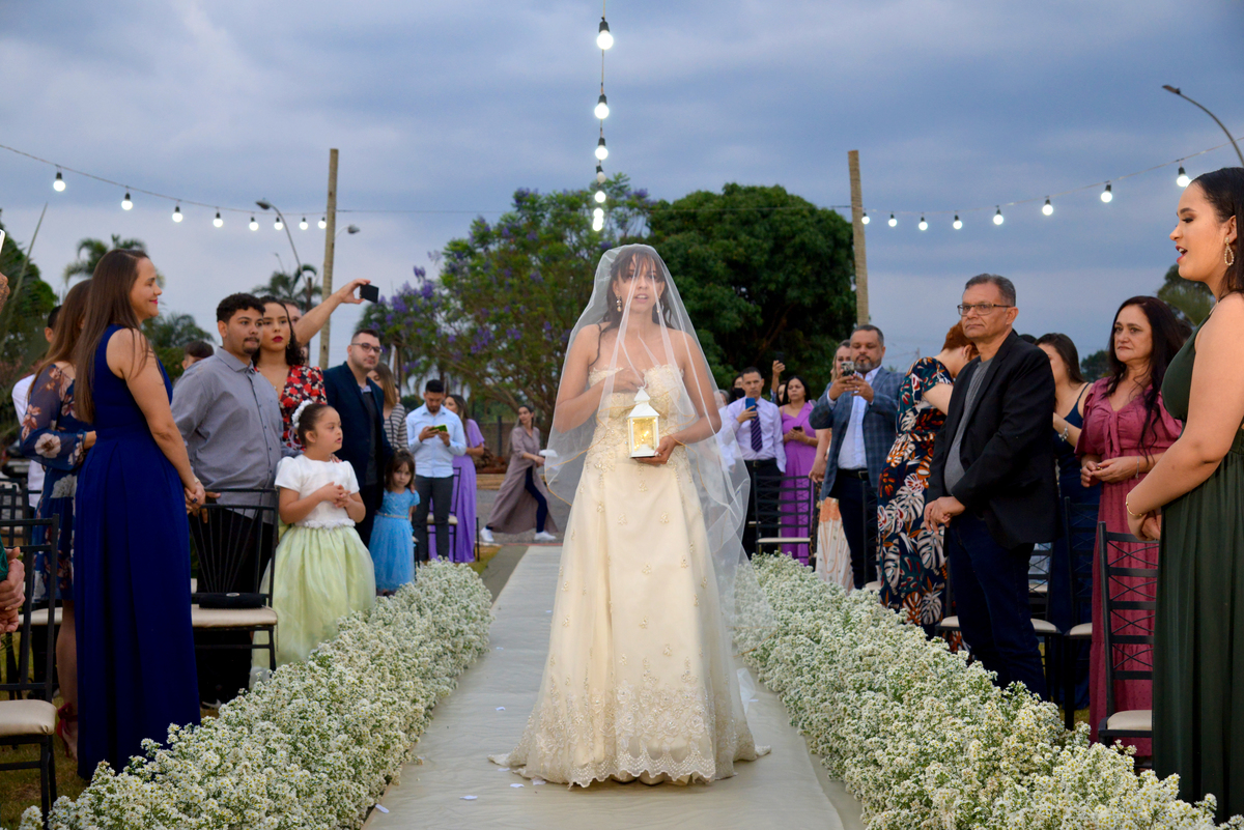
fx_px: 1728
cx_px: 622
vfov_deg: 27.0
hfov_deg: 39.6
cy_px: 415
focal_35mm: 50
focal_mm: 50
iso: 2200
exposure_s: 1/250
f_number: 6.3
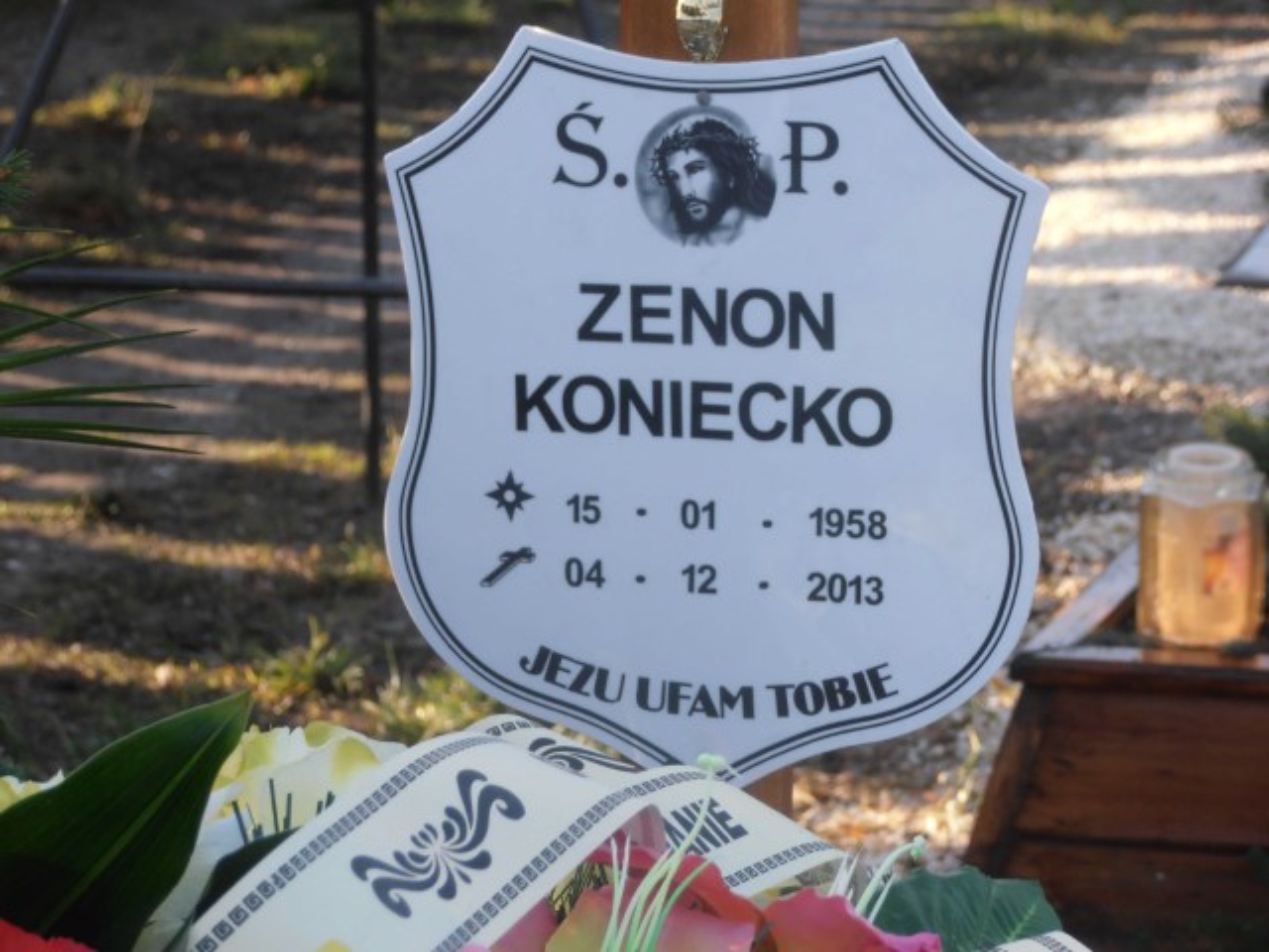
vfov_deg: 8.9
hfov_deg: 11.9
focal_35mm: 166
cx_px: 634
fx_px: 6085
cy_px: 476
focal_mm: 29.44
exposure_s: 1/100
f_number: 5.9
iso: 80
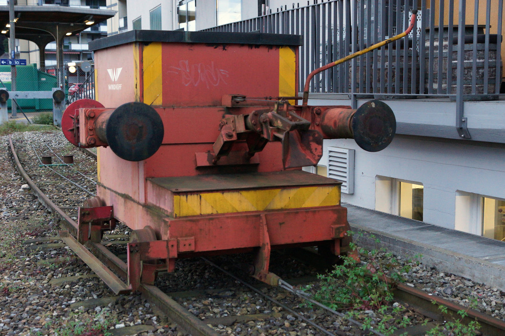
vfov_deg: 25.8
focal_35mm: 52
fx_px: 736
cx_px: 252
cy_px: 168
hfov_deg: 37.9
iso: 1600
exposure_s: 1/100
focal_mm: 35
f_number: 3.5
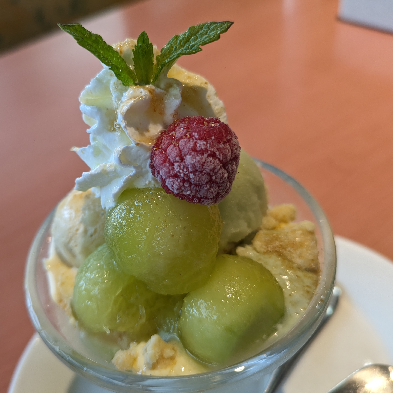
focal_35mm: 30
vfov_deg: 54.0
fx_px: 385
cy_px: 199
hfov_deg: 53.5
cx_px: 150
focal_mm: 5.43
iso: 78
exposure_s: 1/25
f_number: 1.89
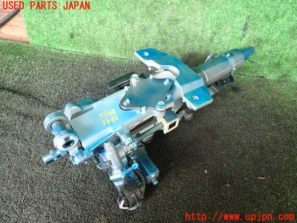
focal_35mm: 25
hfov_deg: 69.4
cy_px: 112
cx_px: 148
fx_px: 214
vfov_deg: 54.9
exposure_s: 1/60
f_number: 2
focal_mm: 4.5
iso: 160
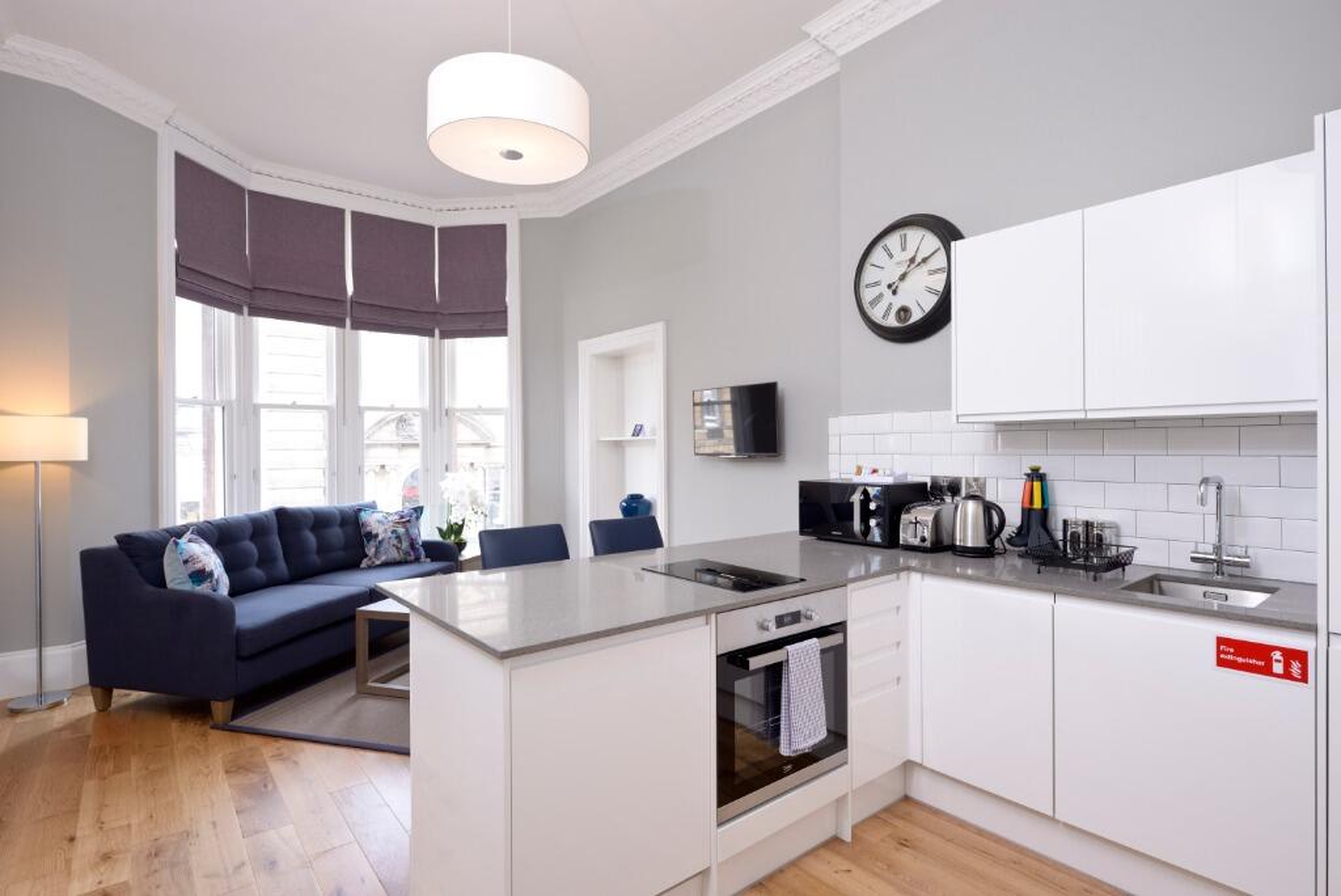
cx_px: 670
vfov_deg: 67.5
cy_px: 448
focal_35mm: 18
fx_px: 671
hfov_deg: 90.0
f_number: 8
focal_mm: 18
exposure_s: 1/20
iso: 400
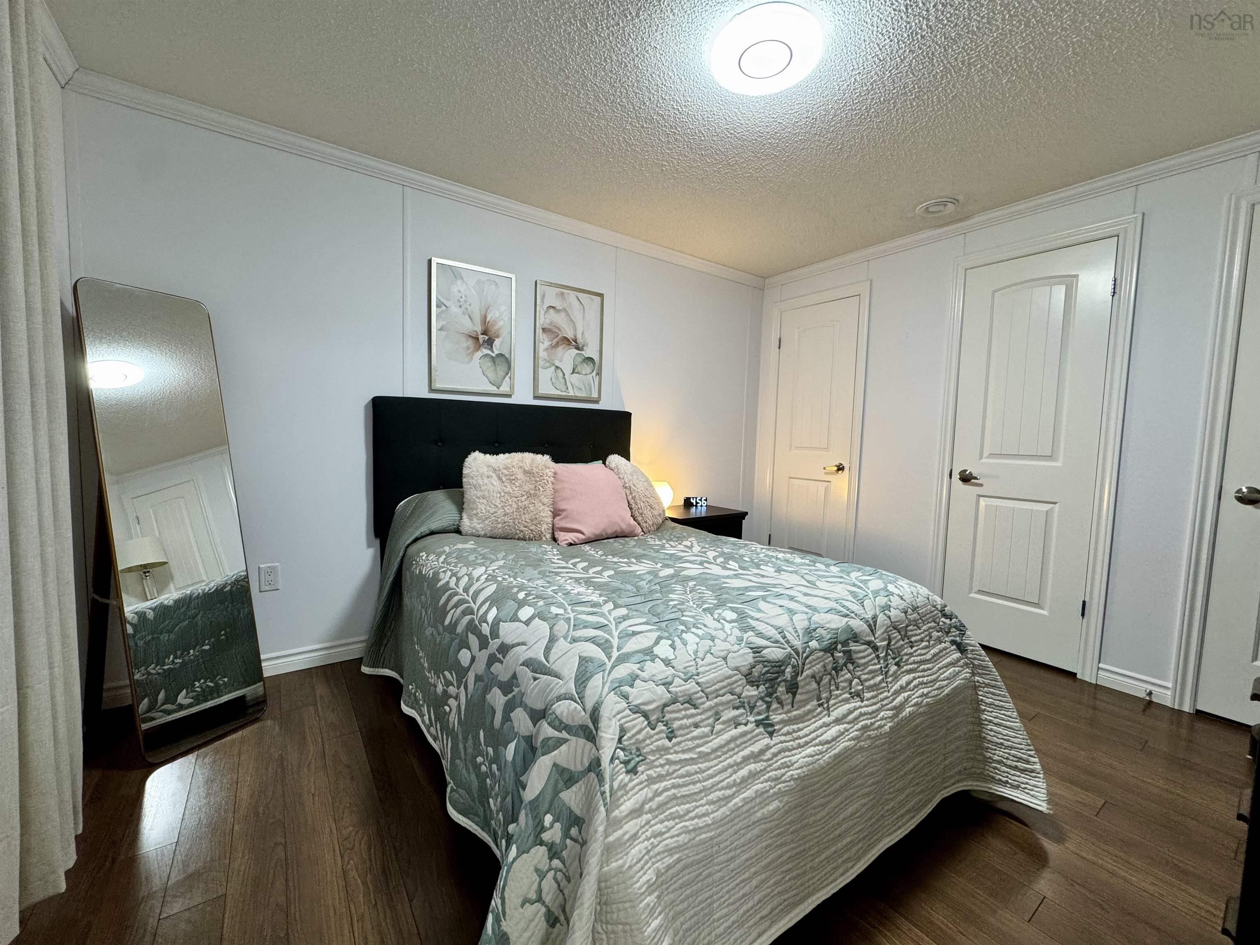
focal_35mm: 14
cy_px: 472
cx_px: 630
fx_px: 510
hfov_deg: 102.1
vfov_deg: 85.7
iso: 200
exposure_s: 1/60
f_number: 2.2
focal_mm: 2.22
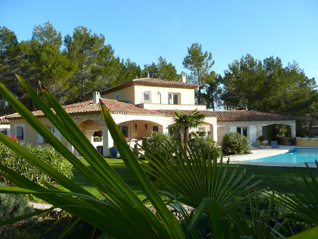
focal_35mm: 31
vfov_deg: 45.4
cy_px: 132
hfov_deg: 58.3
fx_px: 285
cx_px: 166
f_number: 3.3
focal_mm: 4.6
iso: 100
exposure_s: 1/400
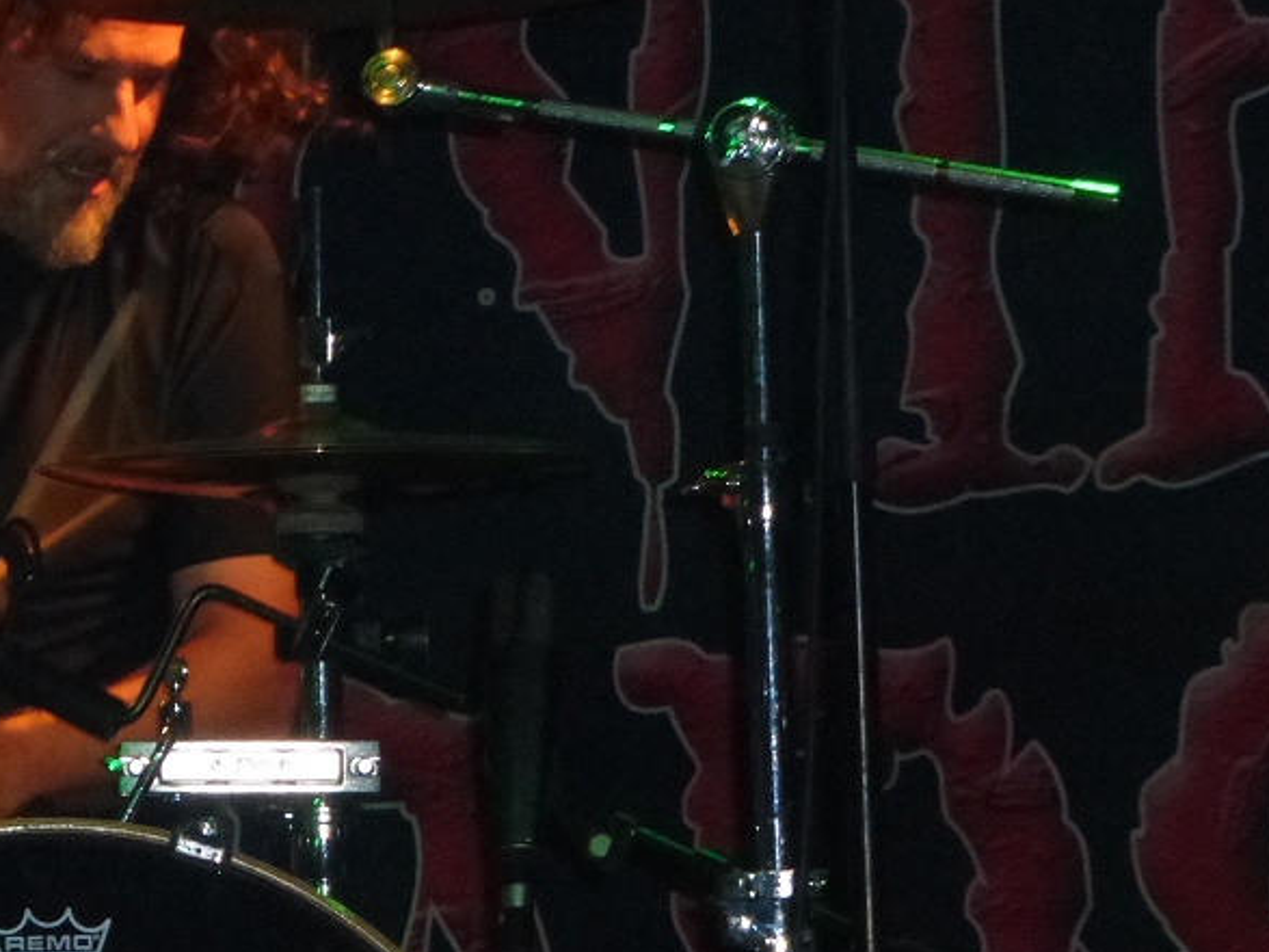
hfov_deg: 7.0
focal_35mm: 280
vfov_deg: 5.3
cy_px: 396
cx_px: -17
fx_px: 10263
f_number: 5.4
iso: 800
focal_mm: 24.4
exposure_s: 1/60
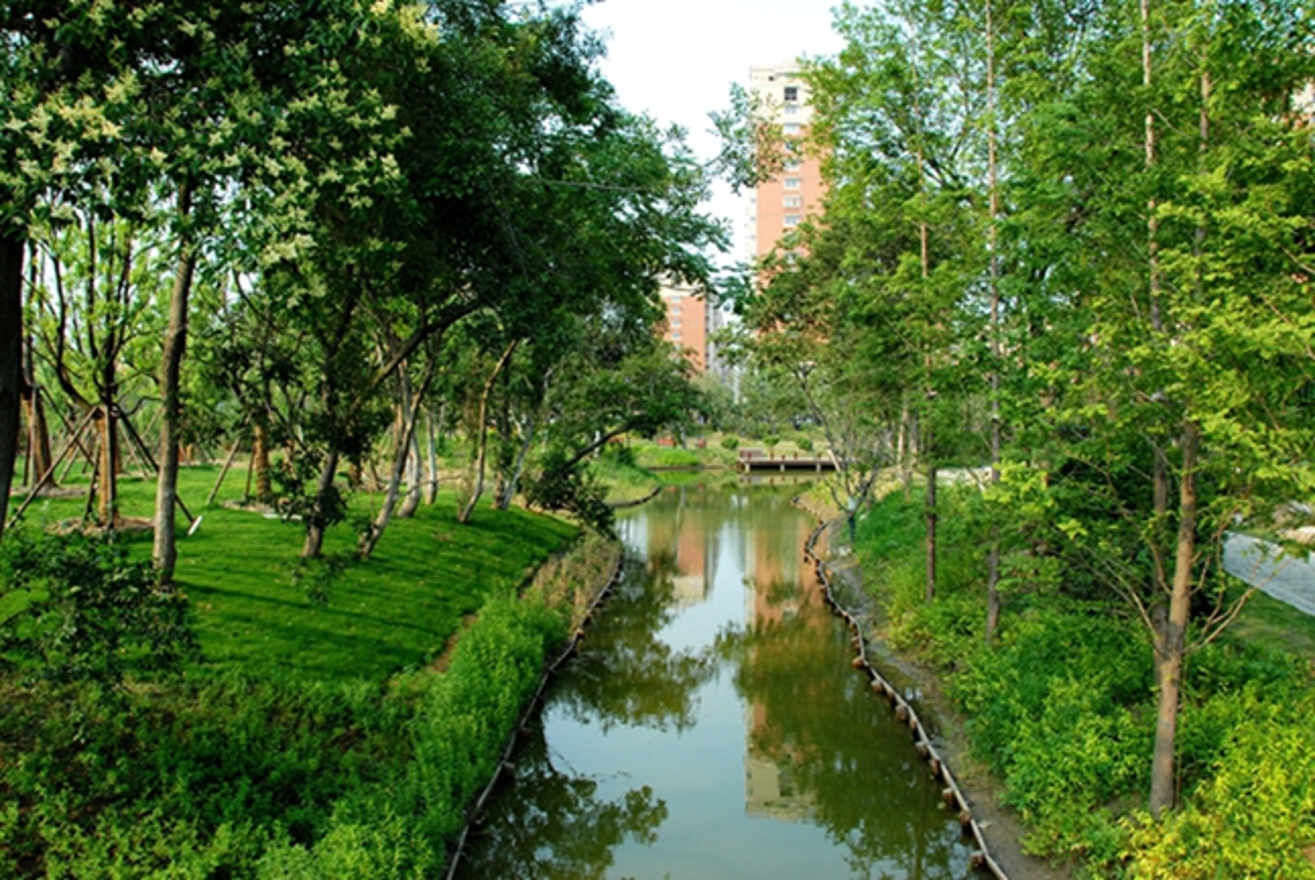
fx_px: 987
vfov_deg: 48.0
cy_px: 440
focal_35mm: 27
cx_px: 658
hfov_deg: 67.3
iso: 200
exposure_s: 1/250
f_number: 6.3
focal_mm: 18
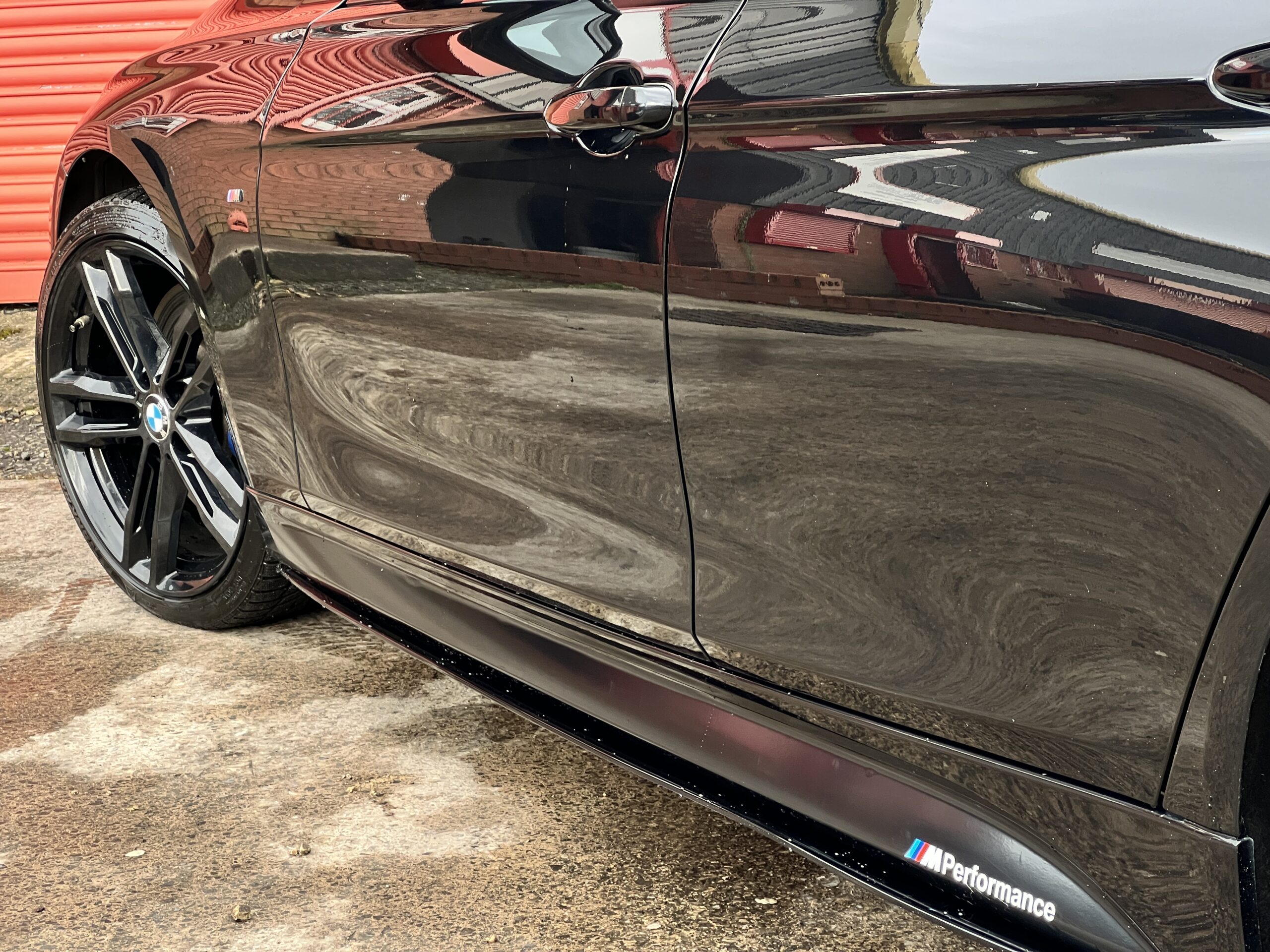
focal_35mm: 77
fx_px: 2825
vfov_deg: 19.1
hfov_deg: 25.3
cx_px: 635
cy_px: 476
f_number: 2.8
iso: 160
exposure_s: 1/99
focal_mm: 9
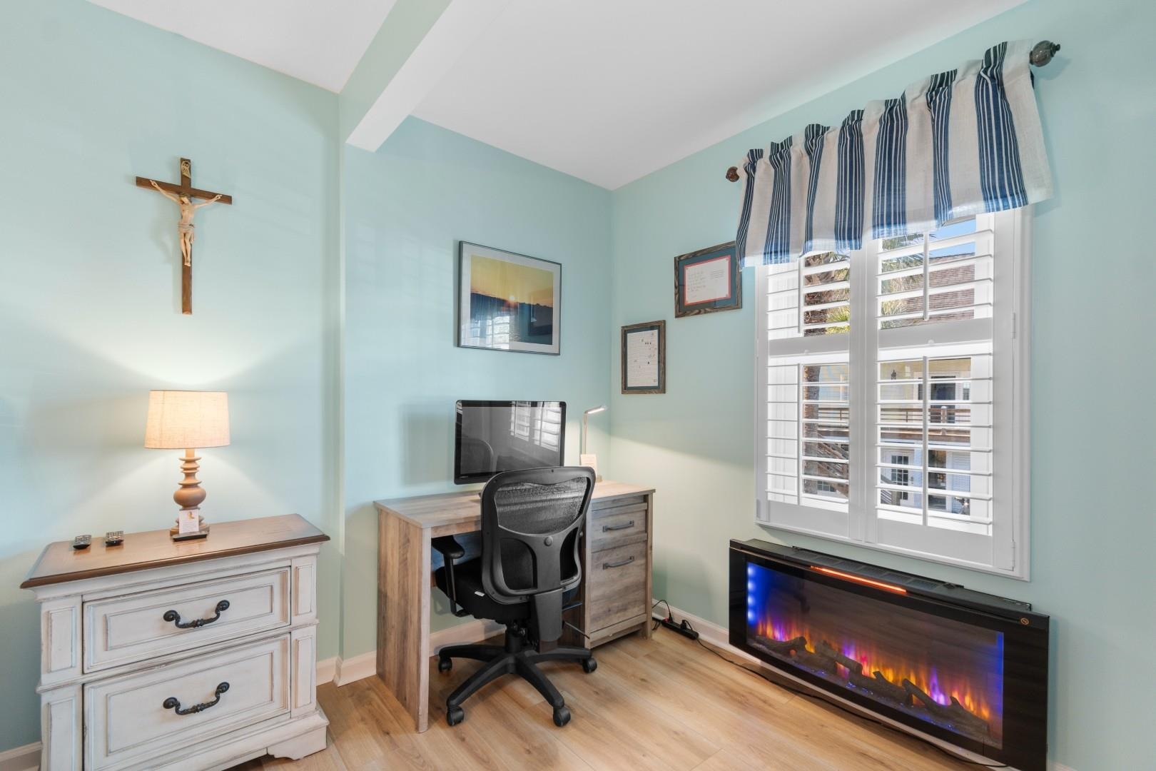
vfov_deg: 77.3
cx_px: 578
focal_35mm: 15
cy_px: 386
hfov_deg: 100.4
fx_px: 482
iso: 100
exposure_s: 1/3
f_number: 4.5
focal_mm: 10
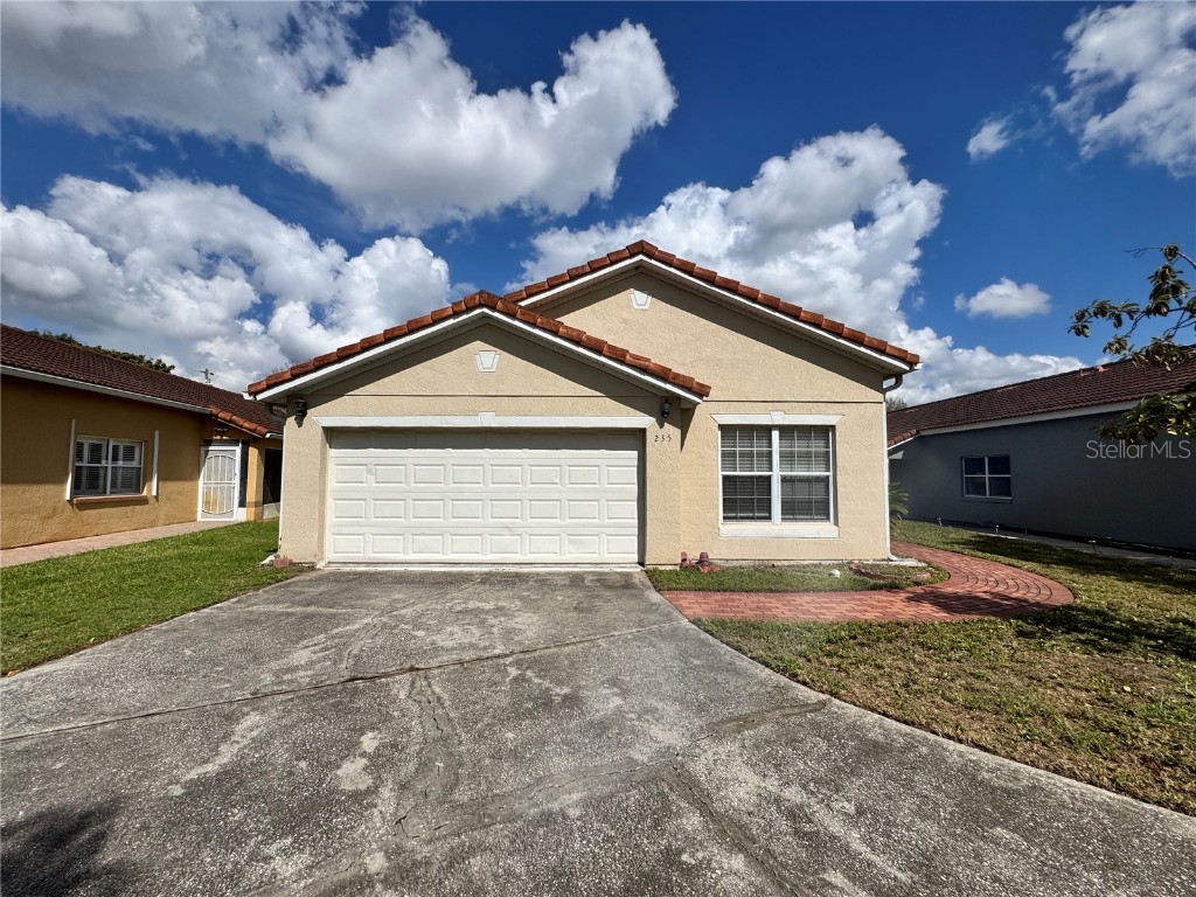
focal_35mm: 14
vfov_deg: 85.7
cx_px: 598
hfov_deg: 102.1
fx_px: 484
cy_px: 448
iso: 32
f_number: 2.2
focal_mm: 2.22
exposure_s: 1/4630
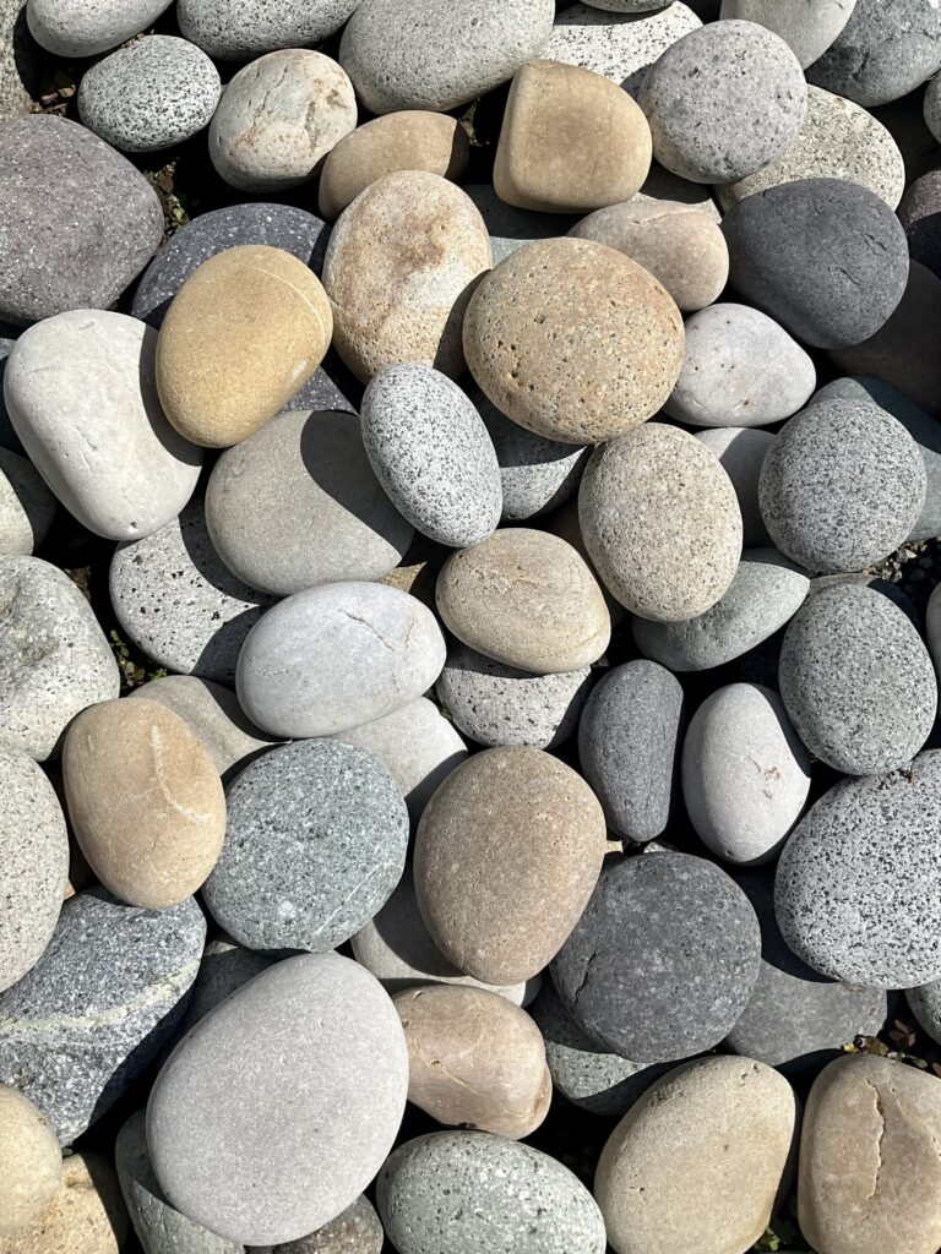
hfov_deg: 48.2
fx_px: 1051
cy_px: 627
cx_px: 470
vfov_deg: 61.7
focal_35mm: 29
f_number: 1.8
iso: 25
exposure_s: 1/4405
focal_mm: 3
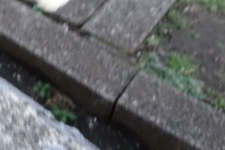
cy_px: -79
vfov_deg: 15.5
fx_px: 506
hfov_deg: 21.0
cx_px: -117
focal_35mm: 81
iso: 1600
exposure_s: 1/160
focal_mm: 8.8
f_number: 1.8
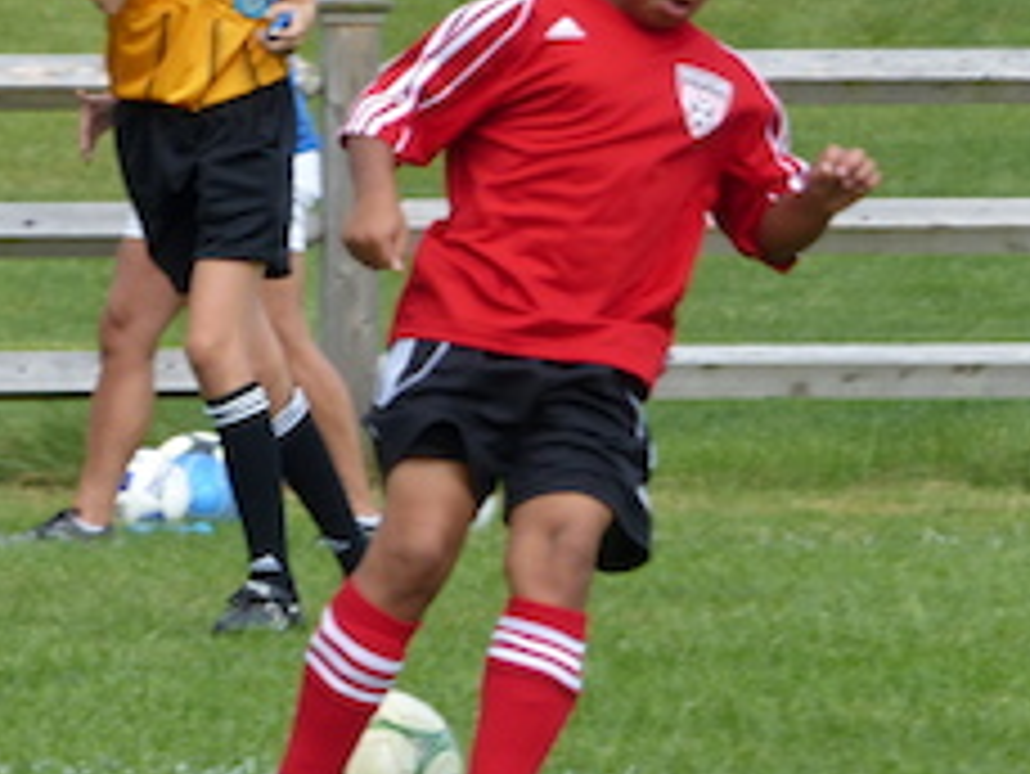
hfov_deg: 2.6
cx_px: 515
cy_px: 198
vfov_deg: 2.0
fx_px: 22417
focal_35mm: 753
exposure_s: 1/640
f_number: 3.2
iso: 100
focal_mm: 58.2
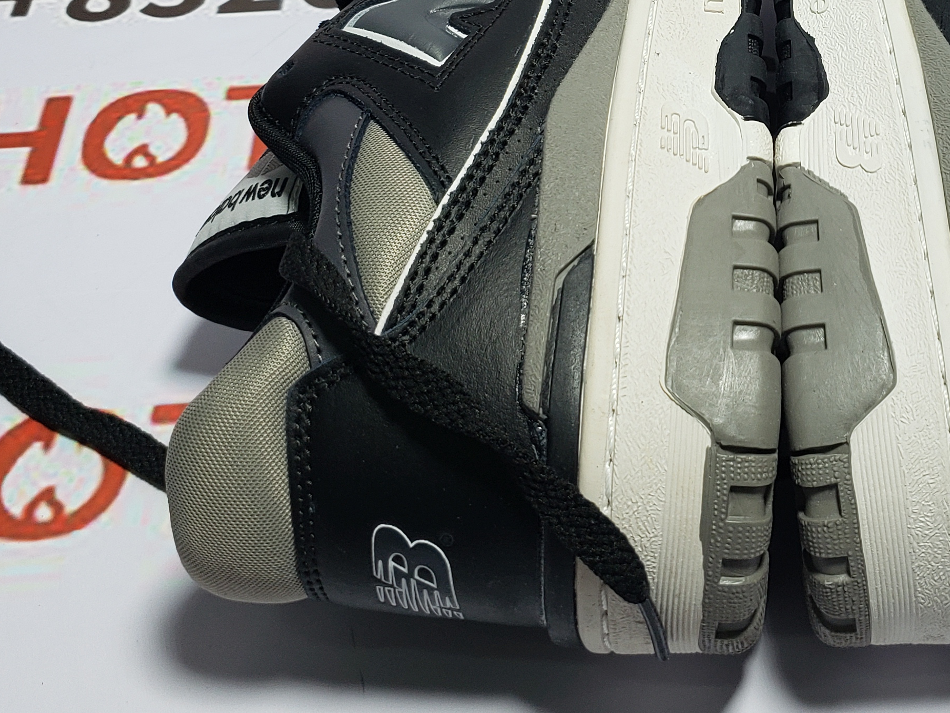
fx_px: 1592
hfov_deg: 32.2
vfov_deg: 24.4
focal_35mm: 58
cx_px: 784
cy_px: 45
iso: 50
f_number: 1.5
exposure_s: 1/482
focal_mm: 4.3
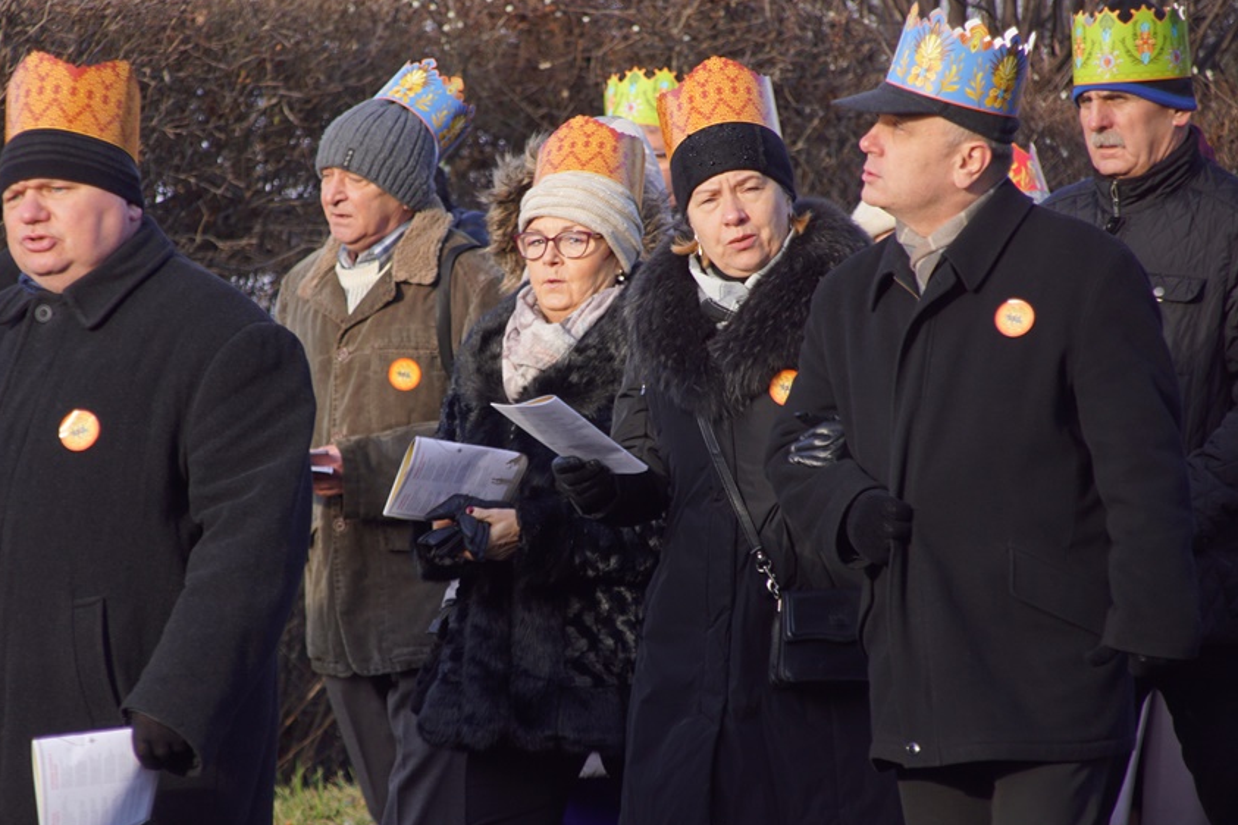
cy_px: 416
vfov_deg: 5.1
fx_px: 9181
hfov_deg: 7.7
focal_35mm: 267
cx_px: 527
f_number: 5.6
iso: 250
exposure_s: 1/250
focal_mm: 150
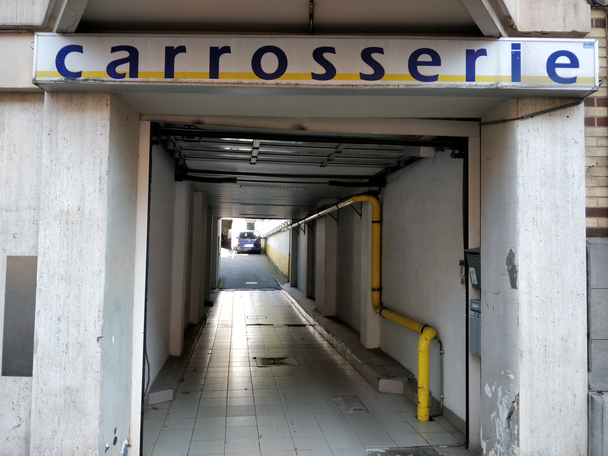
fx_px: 422
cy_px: 228
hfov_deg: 71.6
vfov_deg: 56.8
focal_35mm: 24
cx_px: 304
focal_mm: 4.1
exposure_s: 1/129
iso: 125
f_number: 1.7
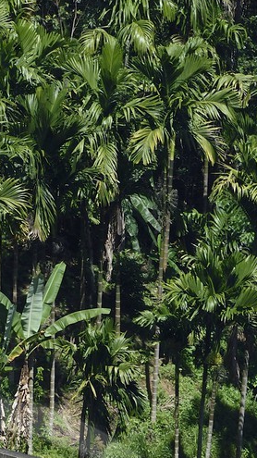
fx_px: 8212
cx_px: -34
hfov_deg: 1.8
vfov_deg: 3.2
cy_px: 686
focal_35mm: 677
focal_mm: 200
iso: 200
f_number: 7.1
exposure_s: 1/400
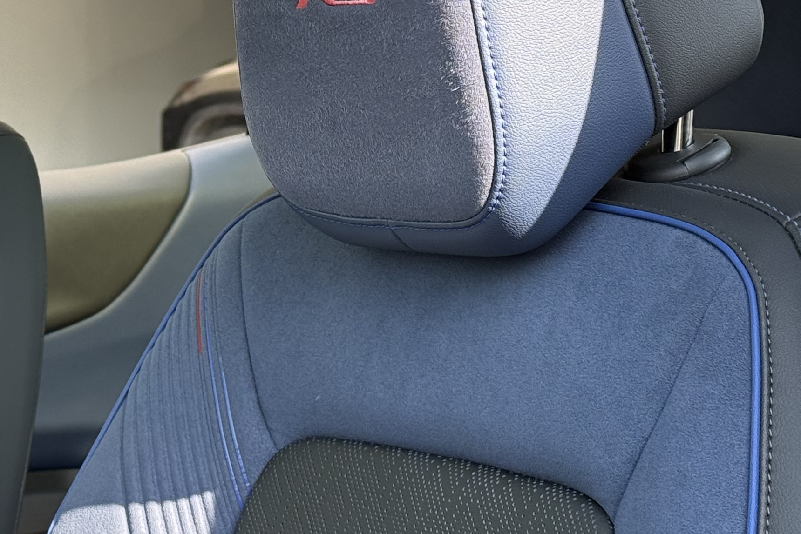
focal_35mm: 117
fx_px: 2603
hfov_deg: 17.4
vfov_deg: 11.7
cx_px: 184
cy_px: 138
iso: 64
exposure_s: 1/396
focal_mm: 6.76
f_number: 1.78
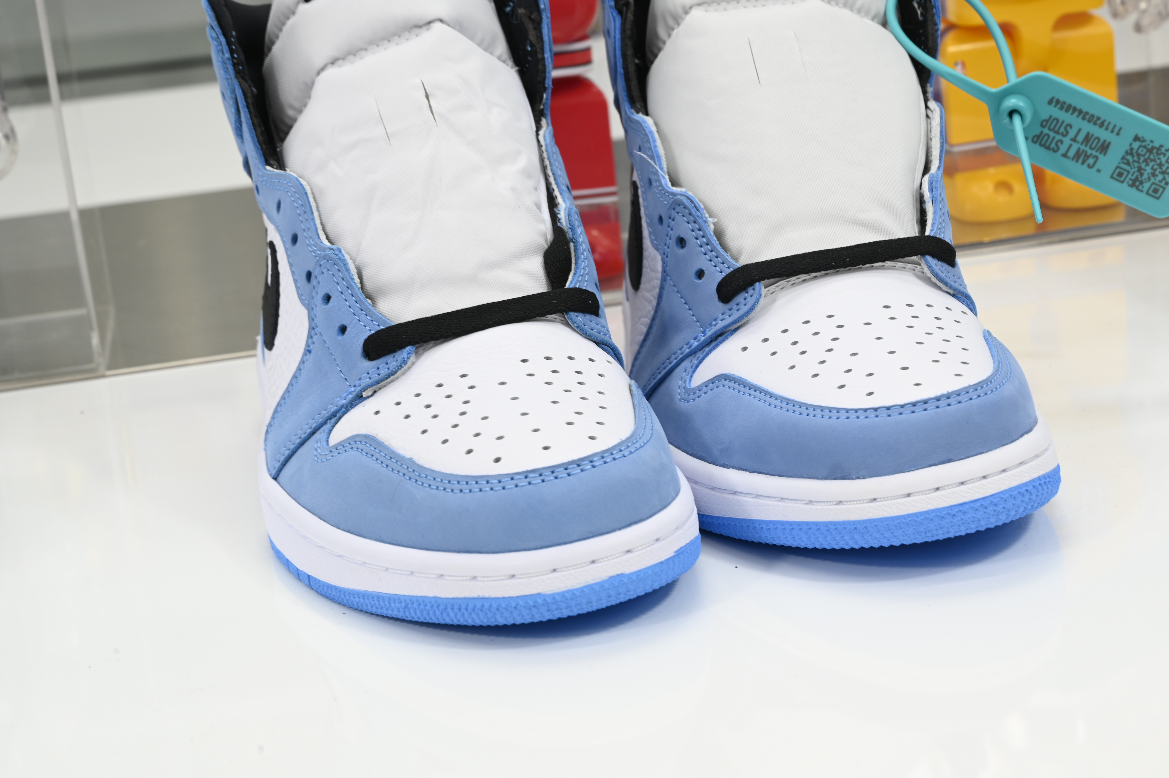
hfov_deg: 28.9
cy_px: 389
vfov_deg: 19.4
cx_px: 584
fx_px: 2271
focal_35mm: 70
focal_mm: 70
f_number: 13
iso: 100
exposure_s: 1/6
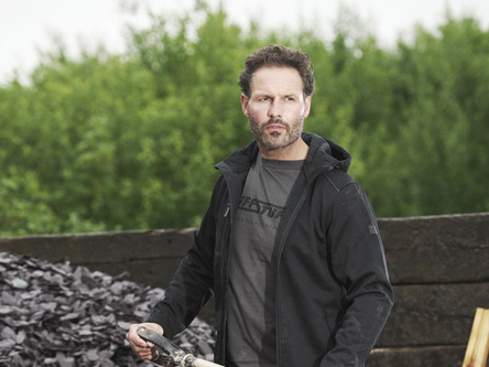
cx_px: 264
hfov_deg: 10.1
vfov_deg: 7.6
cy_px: 346
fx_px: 2755
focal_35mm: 195
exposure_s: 1/200
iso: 125
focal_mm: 120
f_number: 4.5
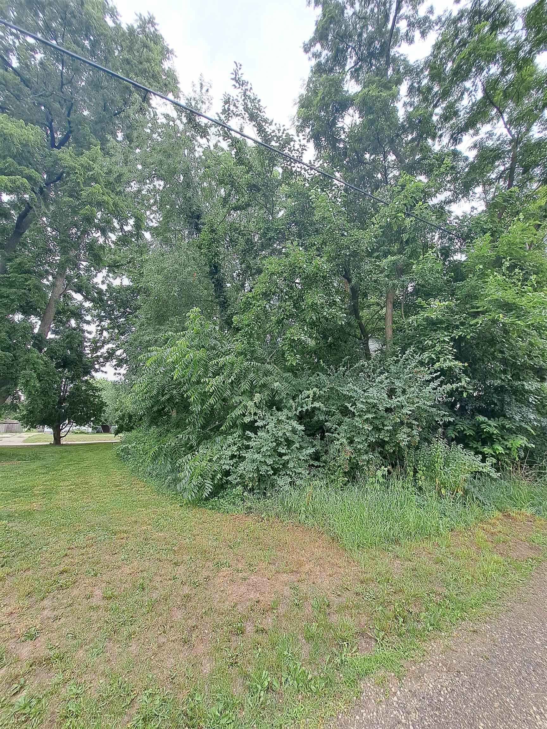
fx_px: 274
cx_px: 274
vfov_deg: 106.2
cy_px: 364
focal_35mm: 13
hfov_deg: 89.9
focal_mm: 1.74
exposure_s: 1/120
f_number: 2.2
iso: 50
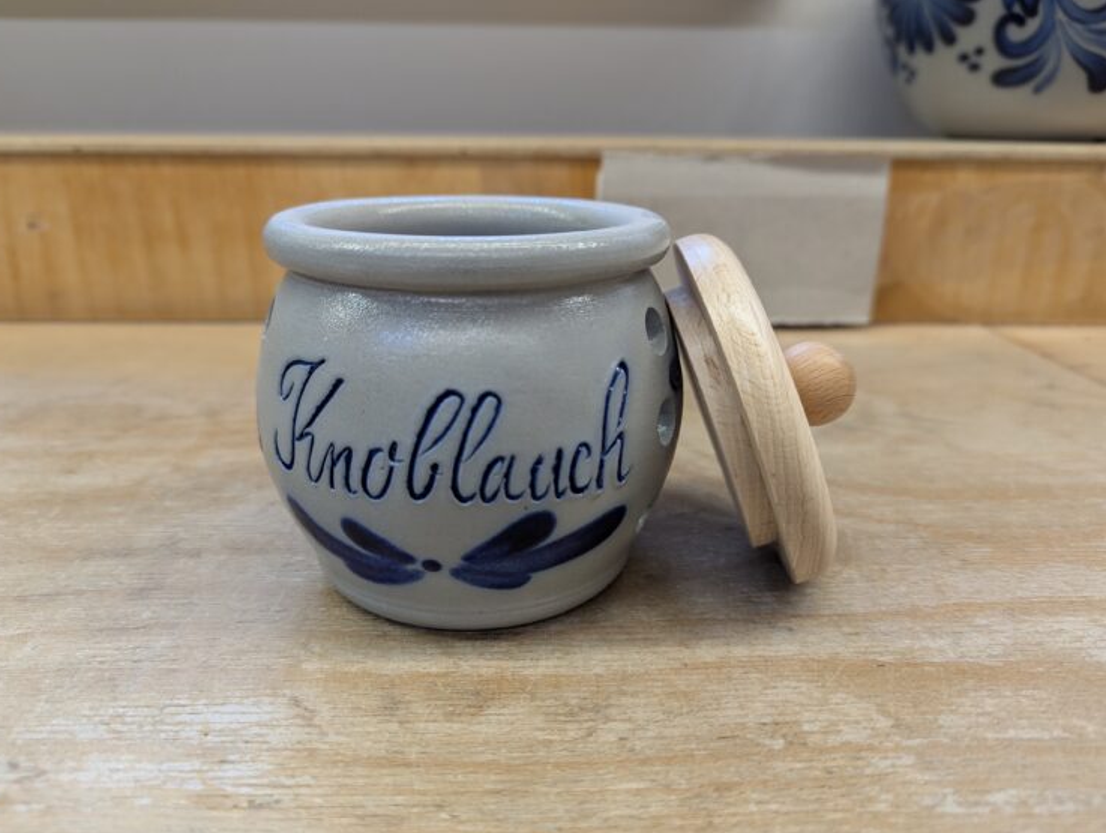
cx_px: 557
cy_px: 405
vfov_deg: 55.0
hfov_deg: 69.3
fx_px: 800
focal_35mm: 25
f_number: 1.85
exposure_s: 1/100
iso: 263
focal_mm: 6.81
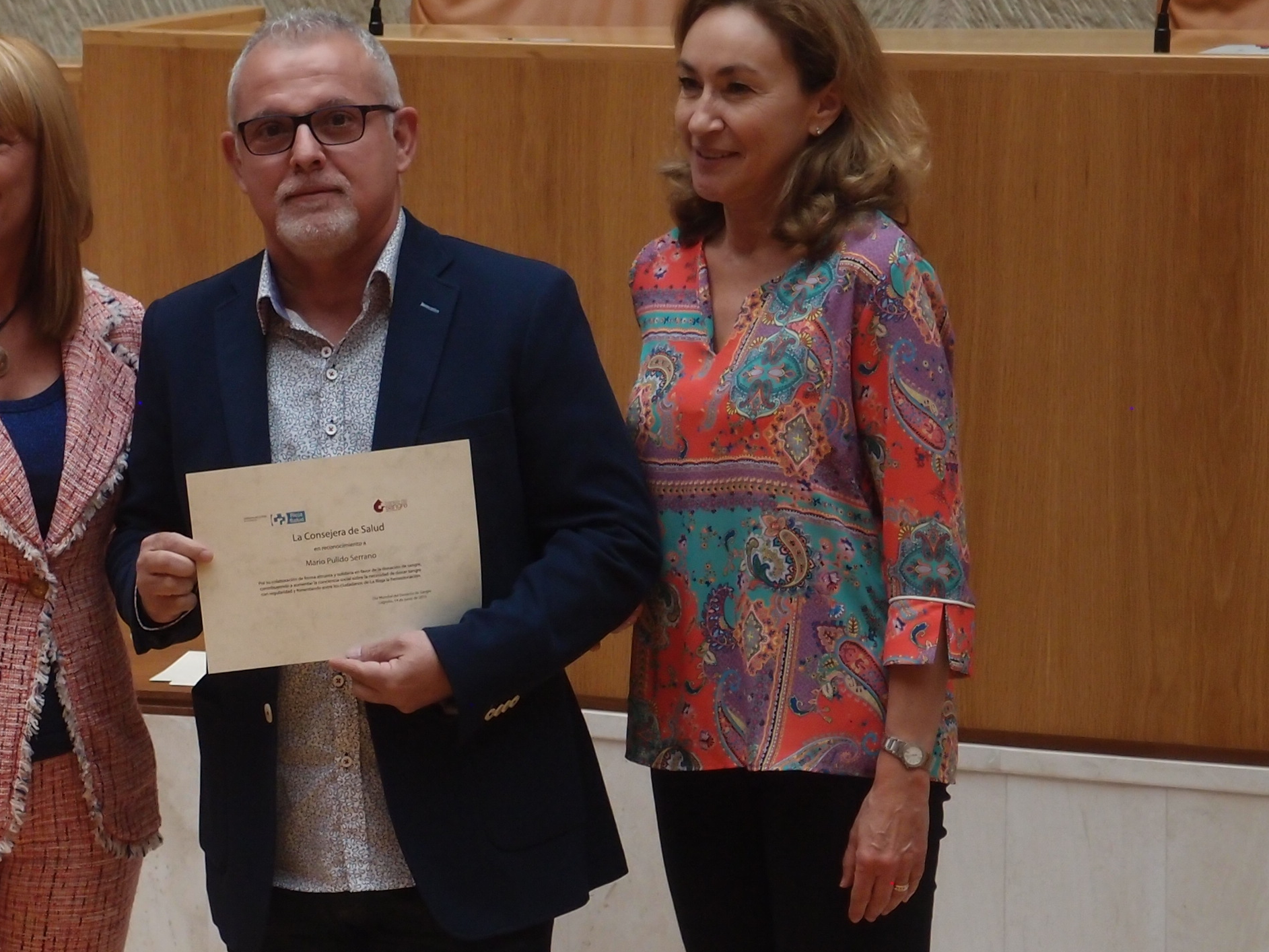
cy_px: 670
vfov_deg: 8.3
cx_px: 230
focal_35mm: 178
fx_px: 6526
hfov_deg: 11.1
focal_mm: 19.84
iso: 160
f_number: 2.4
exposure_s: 1/200
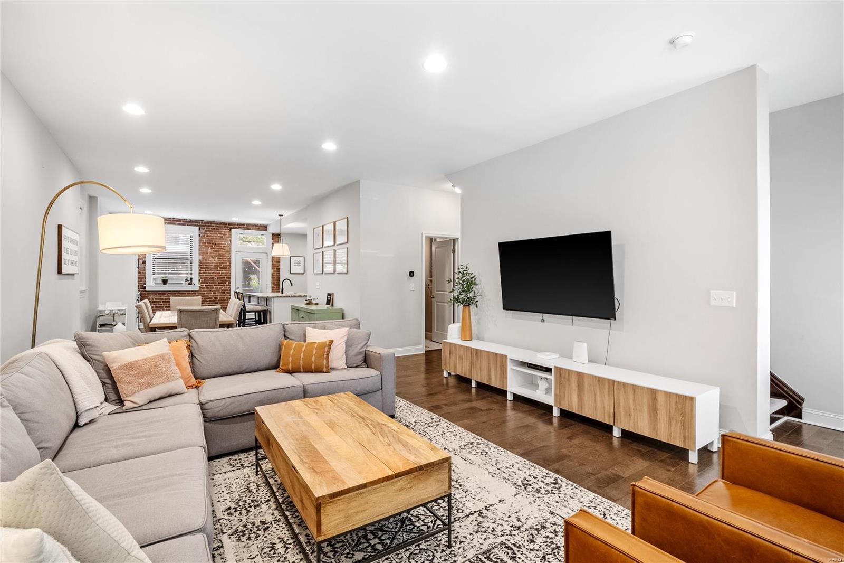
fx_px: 375
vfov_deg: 73.7
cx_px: 422
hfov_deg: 96.7
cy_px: 282
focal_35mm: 16
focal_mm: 8
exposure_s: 1/6
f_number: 6.3
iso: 400
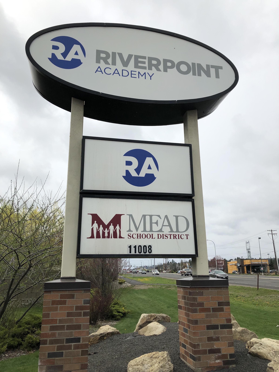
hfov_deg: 49.7
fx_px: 301
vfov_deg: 63.4
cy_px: 186
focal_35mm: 28
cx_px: 140
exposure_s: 1/2558
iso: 20
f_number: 1.8
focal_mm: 3.99
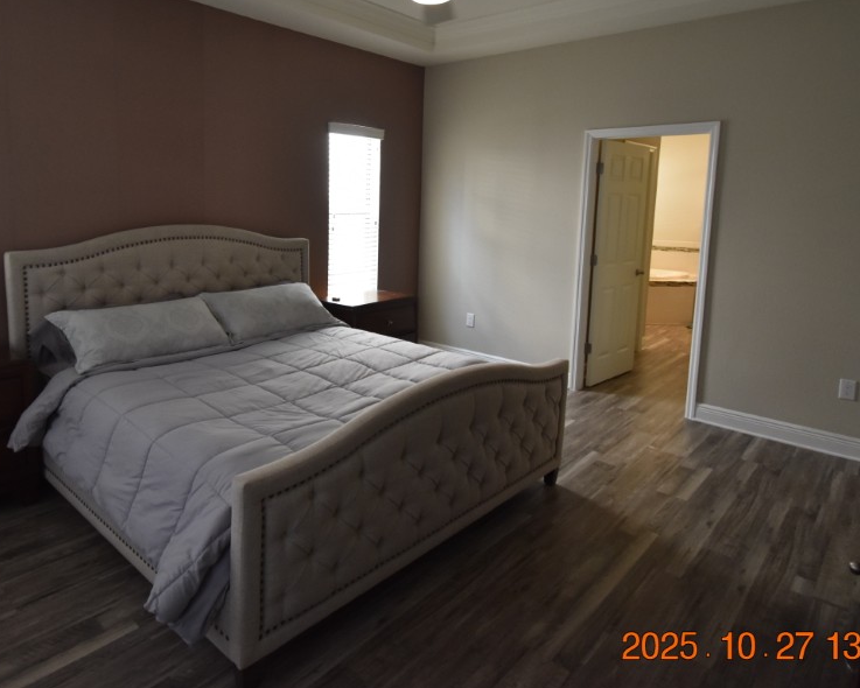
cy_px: 266
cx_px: 375
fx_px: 560
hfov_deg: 74.7
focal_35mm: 22
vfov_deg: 62.4
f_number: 3.5
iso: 800
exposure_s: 1/125
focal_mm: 10
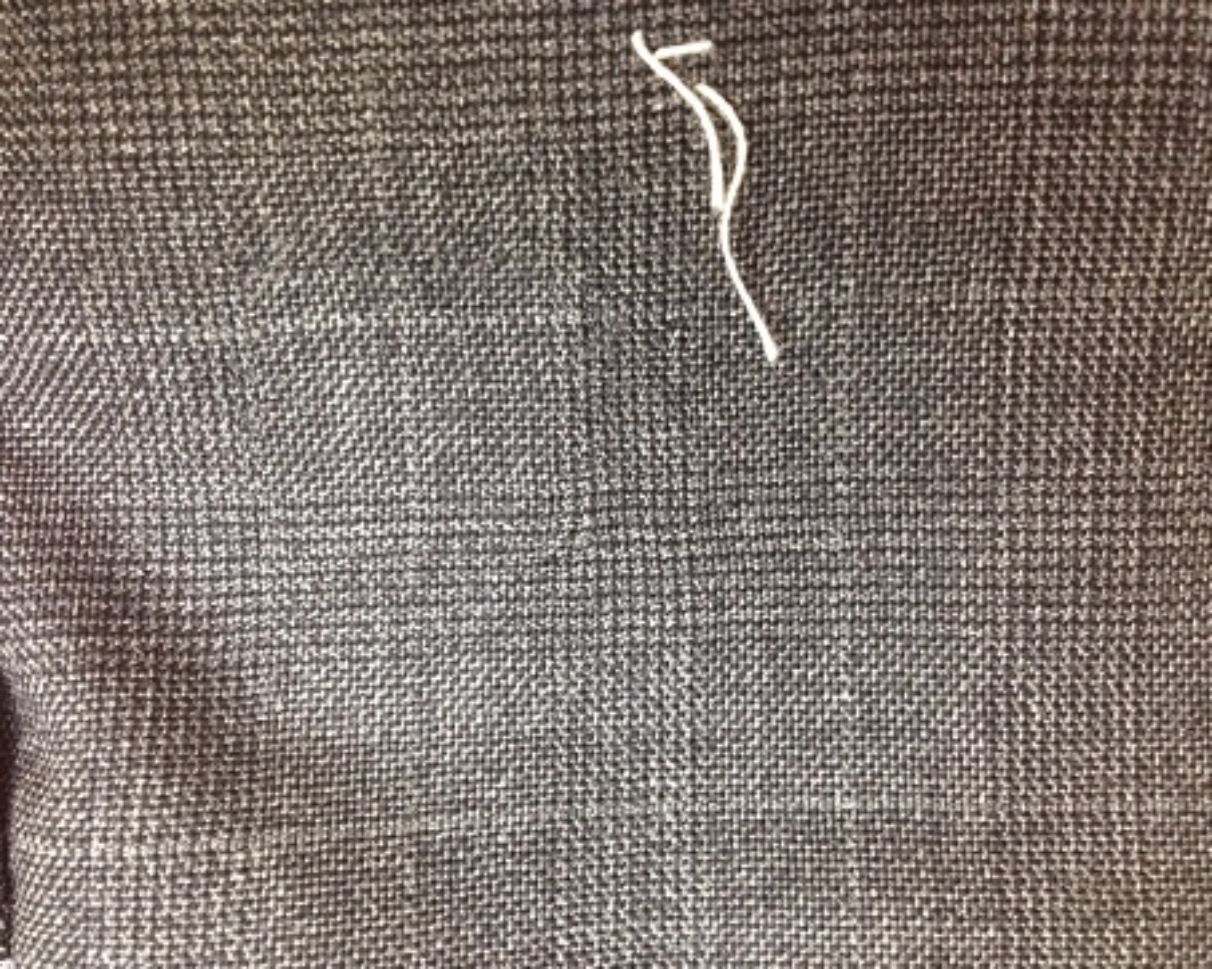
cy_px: 490
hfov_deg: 49.1
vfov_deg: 40.1
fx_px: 1327
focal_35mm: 37
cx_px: 583
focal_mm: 4.28
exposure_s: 1/20
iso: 250
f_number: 2.4
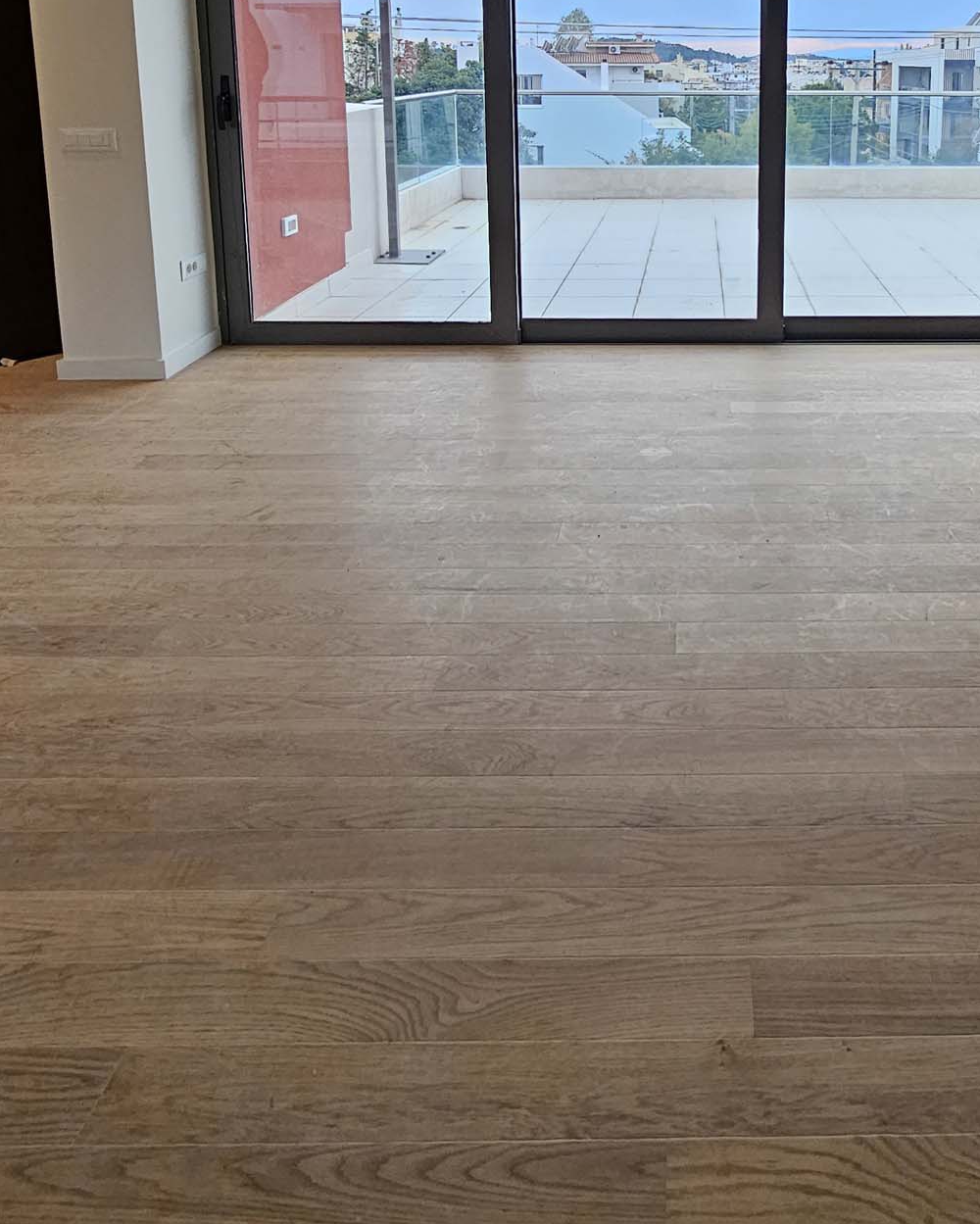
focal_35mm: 26
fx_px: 942
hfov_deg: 52.8
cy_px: 221
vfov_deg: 60.0
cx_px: 718
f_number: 2.2
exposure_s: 1/190
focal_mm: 2.2
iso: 100
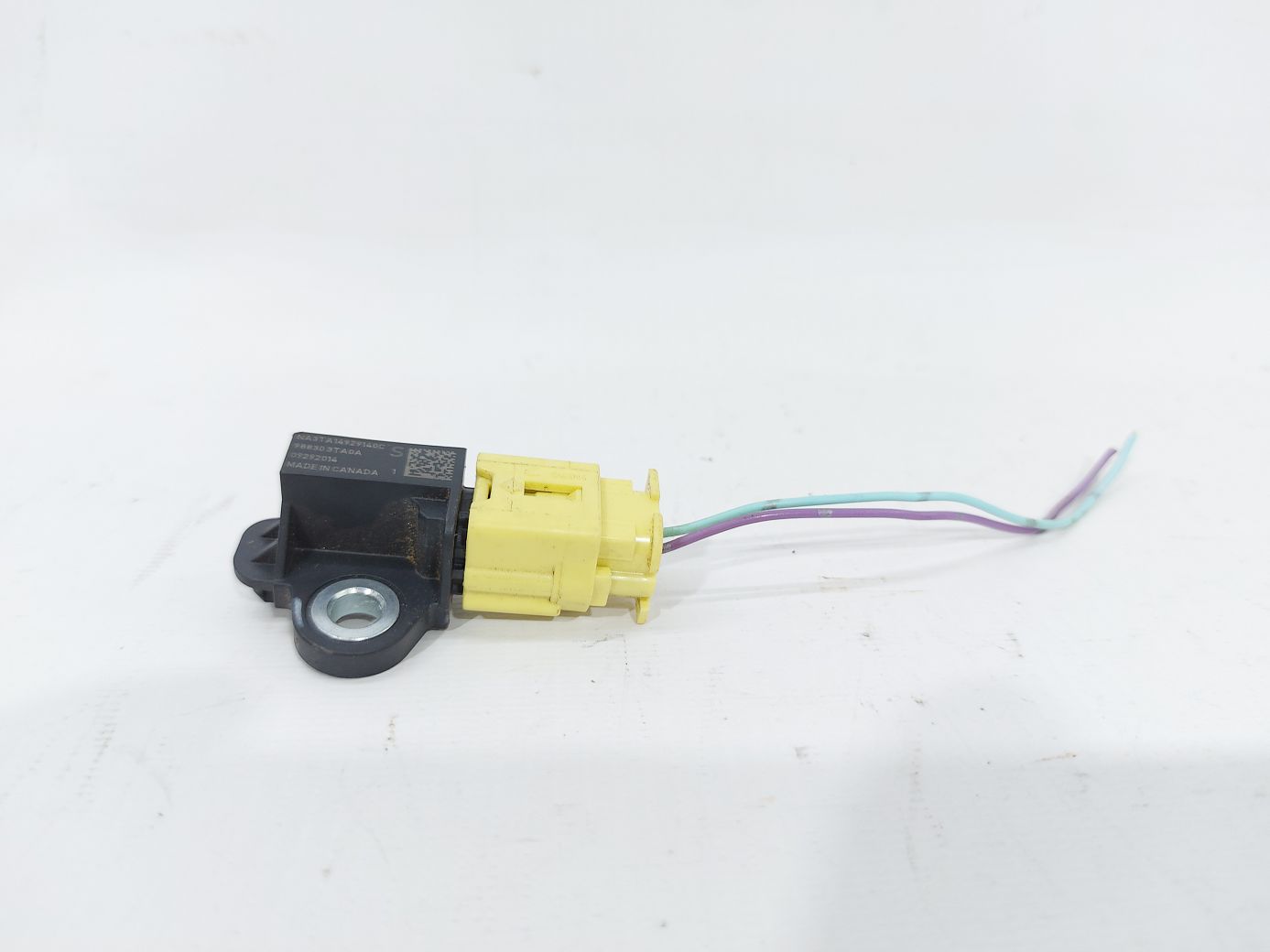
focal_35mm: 24
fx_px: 880
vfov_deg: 56.8
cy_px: 476
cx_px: 635
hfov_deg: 71.6
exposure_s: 1/50
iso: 64
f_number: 1.8
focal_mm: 5.23
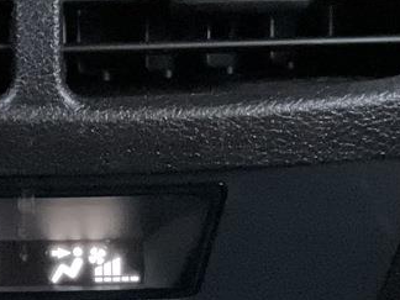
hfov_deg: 15.1
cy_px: 149
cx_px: 41
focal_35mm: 129
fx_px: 1491
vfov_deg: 11.5
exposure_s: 1/15
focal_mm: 3
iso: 1600
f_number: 1.8
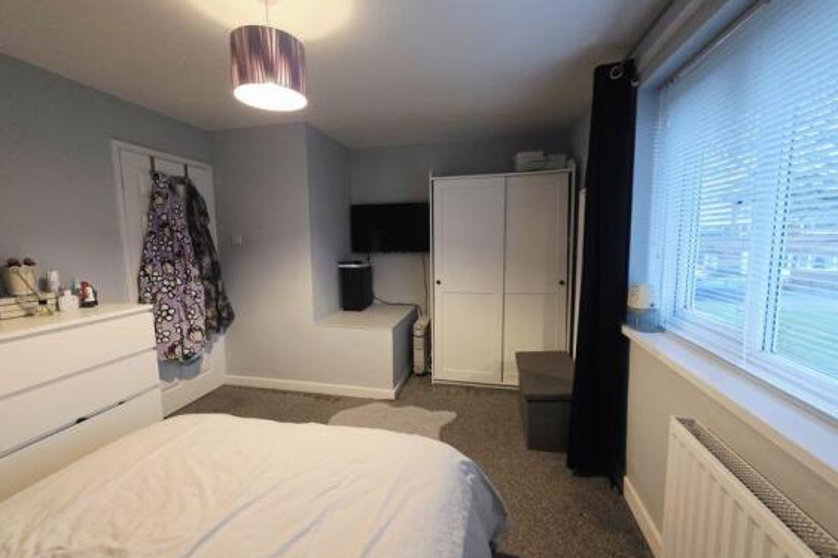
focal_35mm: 14
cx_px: 406
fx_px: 326
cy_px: 275
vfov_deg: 81.2
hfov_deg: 104.2
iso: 640
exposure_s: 1/60
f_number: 1.9
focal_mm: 2.2
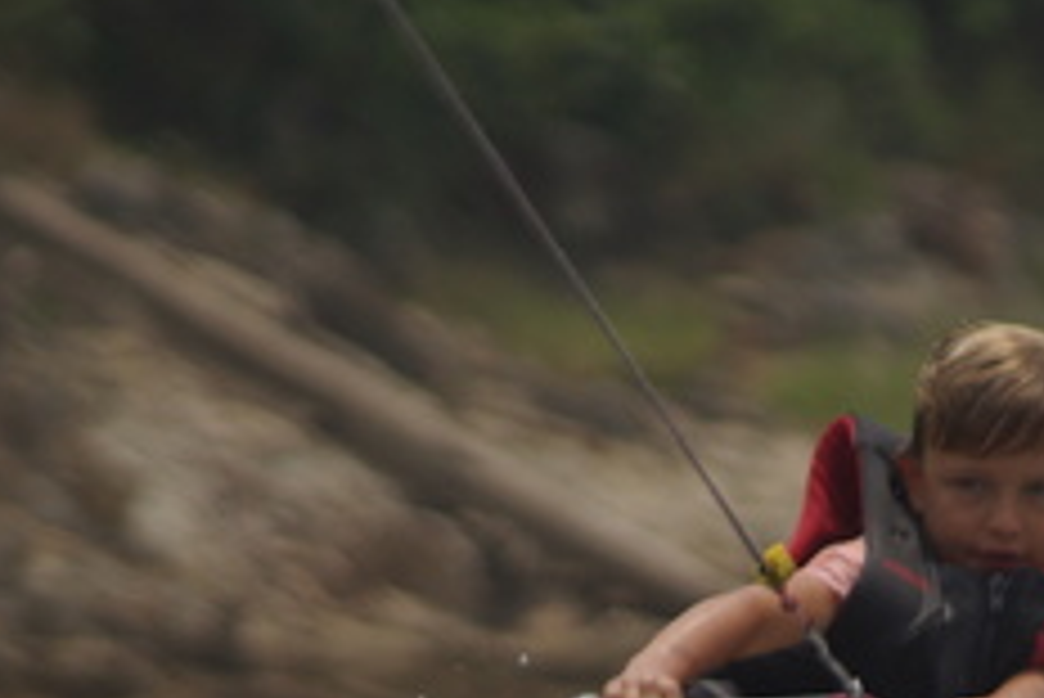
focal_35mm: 786
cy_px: 847
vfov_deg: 1.8
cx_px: 873
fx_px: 22807
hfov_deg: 2.6
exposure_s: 1/1000
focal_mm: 190
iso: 100
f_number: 4.5
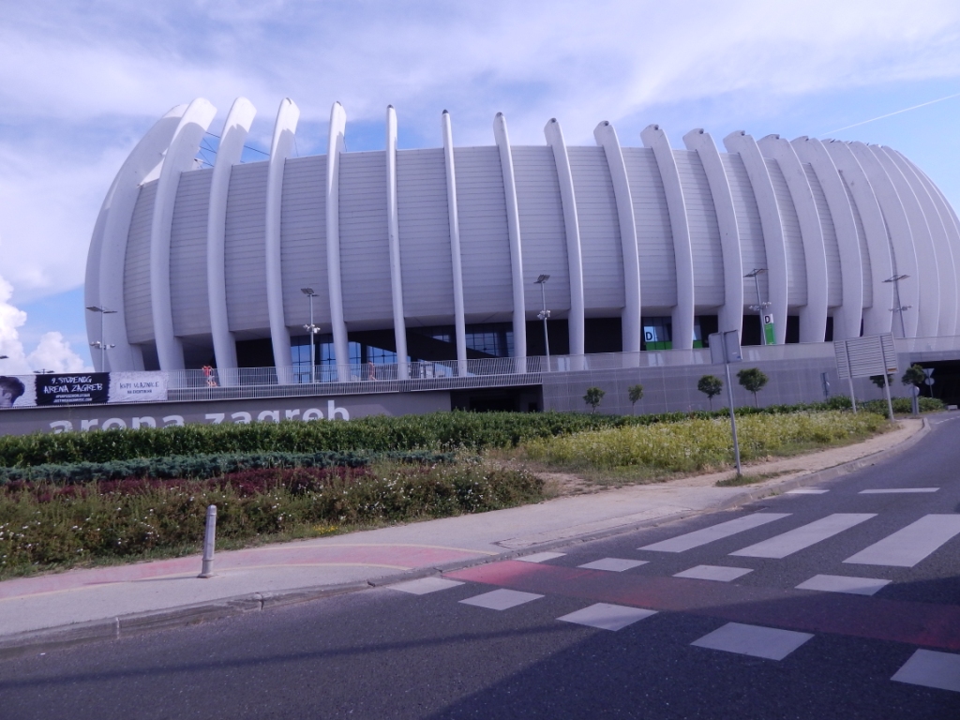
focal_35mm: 22
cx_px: 480
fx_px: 610
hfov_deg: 76.4
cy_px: 360
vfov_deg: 61.1
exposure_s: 1/500
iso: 125
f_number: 6
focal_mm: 4
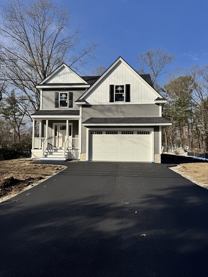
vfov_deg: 71.6
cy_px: 138
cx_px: 104
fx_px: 192
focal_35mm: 24
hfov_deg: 56.8
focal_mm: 6.76
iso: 80
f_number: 1.78
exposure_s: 1/9009
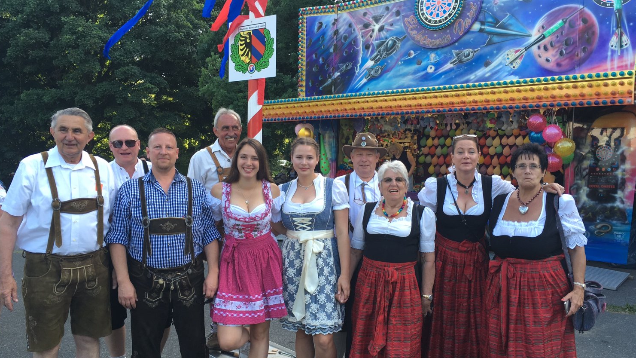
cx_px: 318
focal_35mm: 32
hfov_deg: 61.0
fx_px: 540
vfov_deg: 36.6
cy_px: 201
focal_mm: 4.15
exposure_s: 1/107
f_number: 2.2
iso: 25
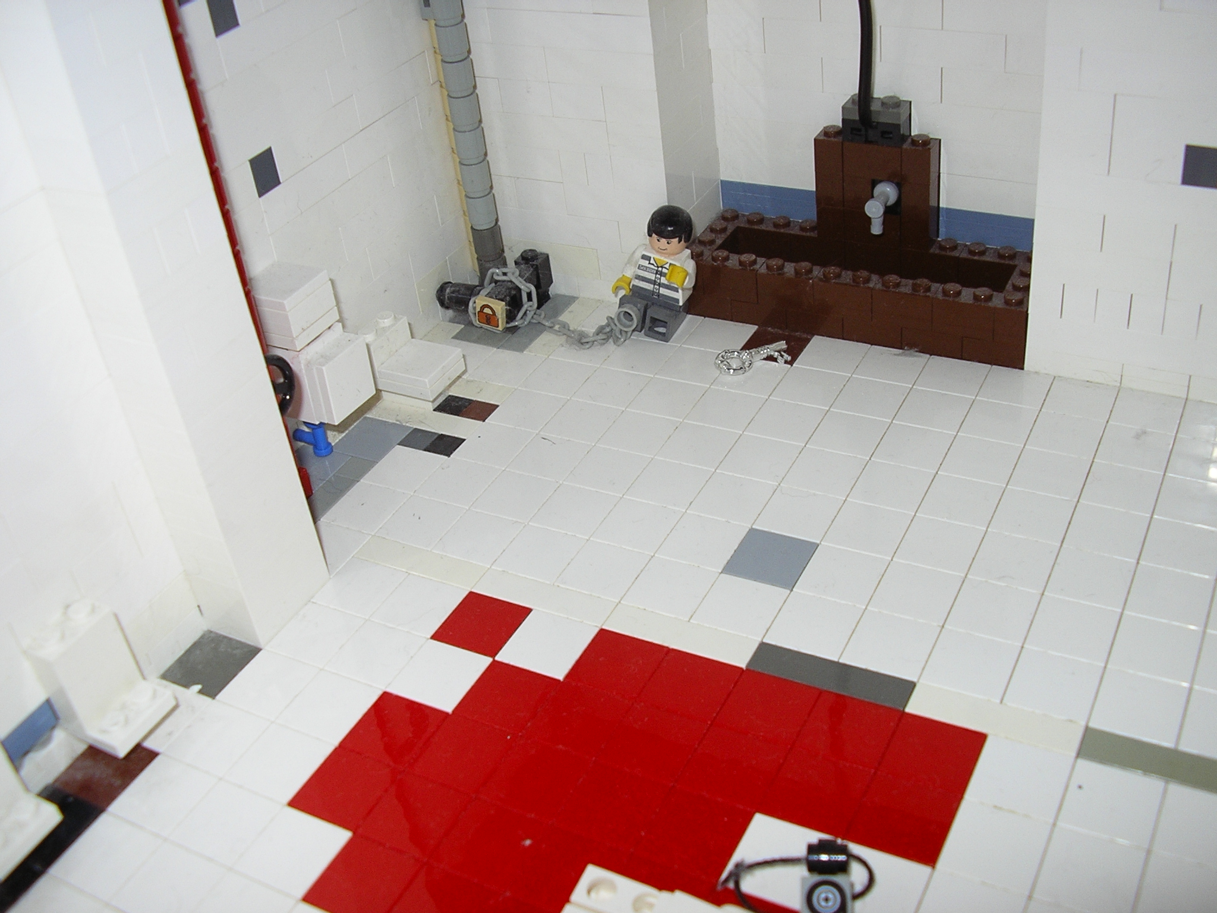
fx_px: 1336
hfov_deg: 49.0
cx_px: 608
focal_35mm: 38
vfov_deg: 37.7
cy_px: 456
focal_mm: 5.8
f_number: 2.9
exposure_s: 1/60
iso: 50
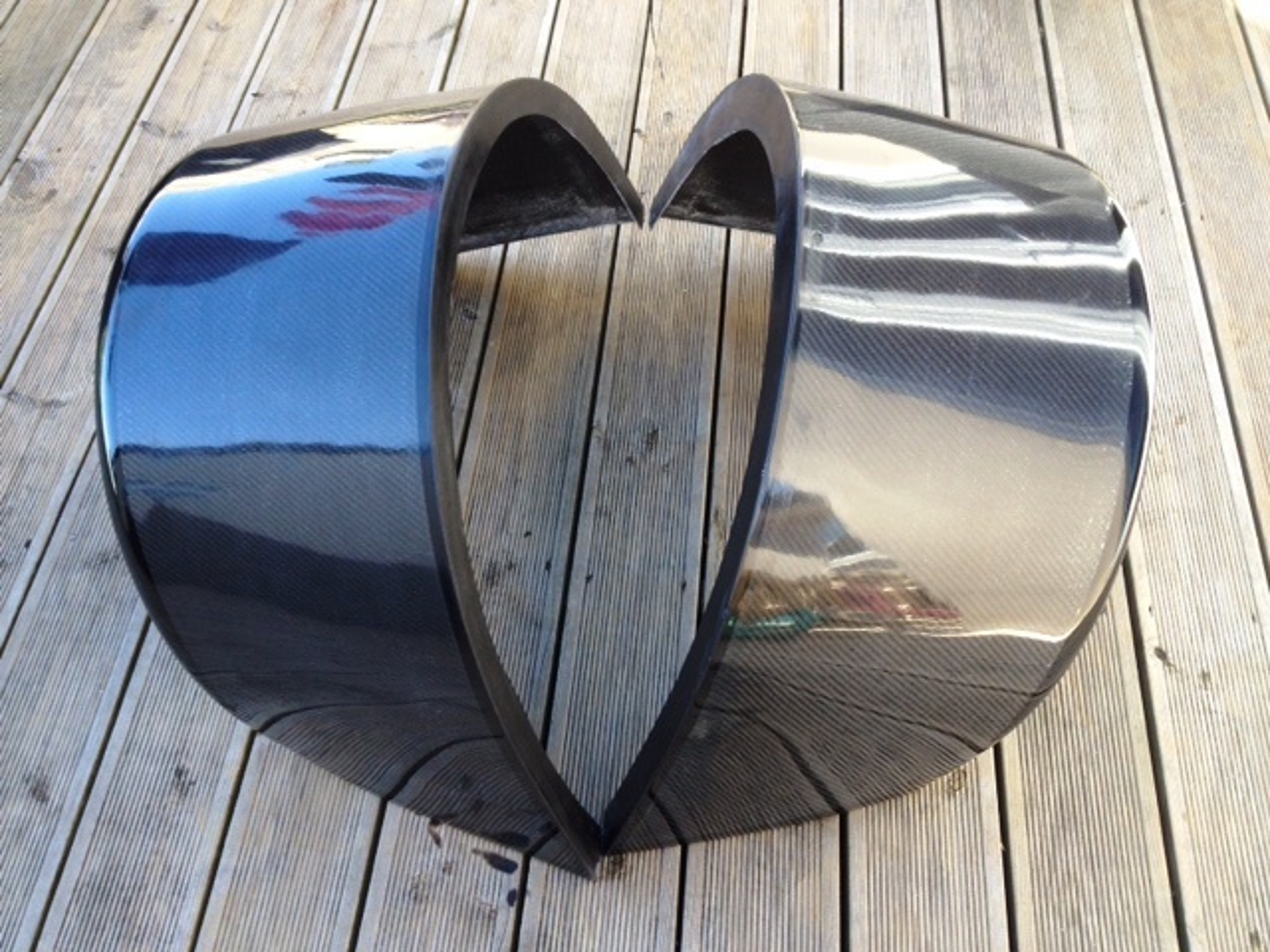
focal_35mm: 35
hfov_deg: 52.6
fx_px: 1284
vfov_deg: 40.7
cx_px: 635
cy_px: 476
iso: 50
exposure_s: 1/120
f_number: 2.4
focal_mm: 4.28
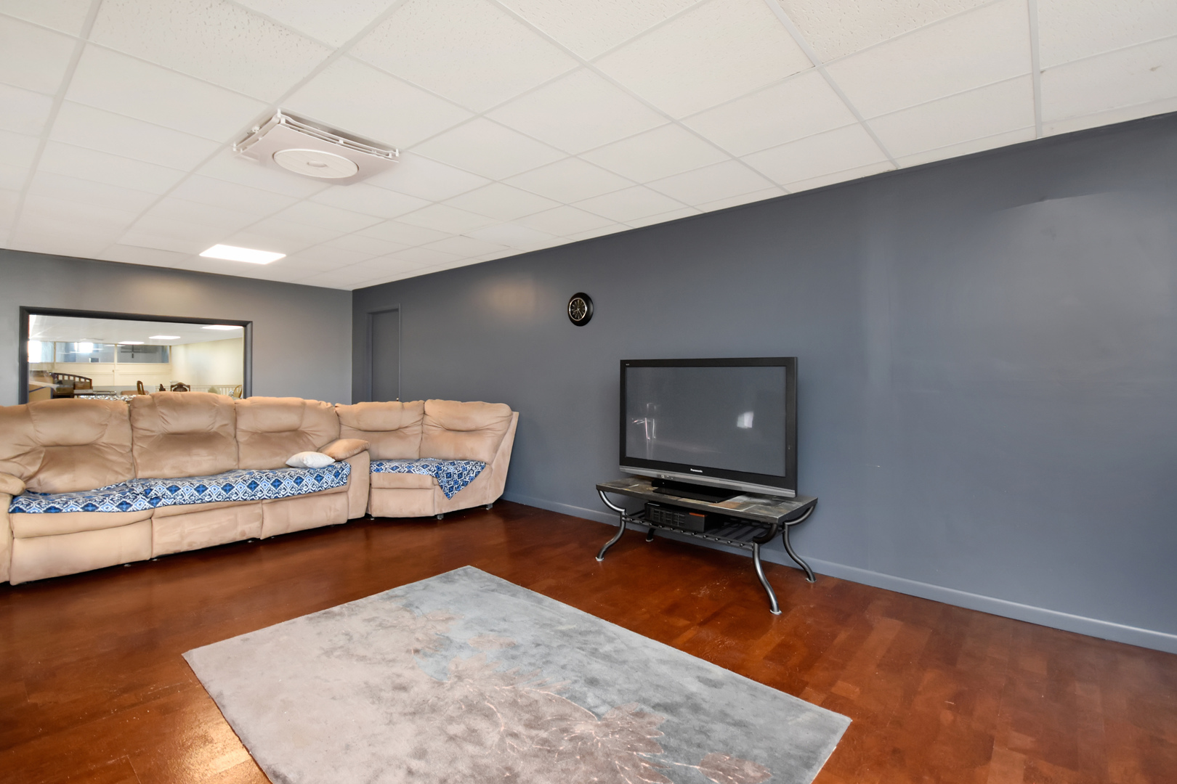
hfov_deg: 100.4
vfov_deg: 77.3
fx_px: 490
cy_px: 392
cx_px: 588
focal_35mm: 15
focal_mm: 10
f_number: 4
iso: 800
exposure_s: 1/60
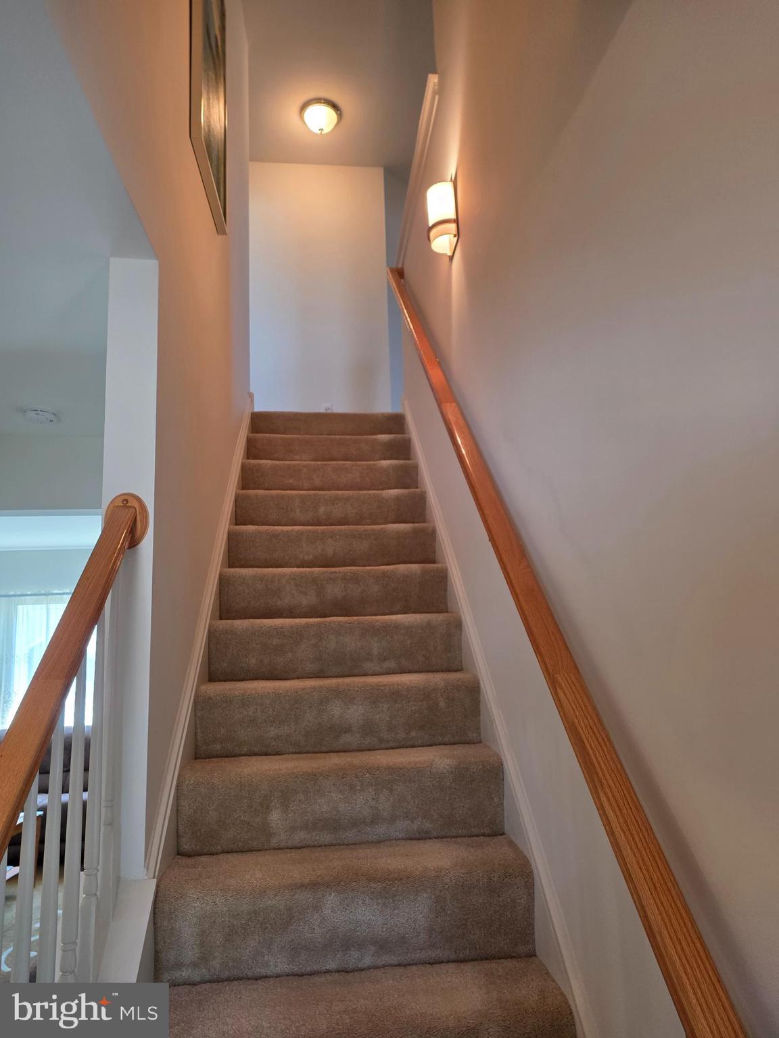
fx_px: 690
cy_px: 519
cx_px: 390
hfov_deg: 58.9
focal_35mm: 23
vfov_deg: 73.9
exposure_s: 1/120
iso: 200
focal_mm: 6.3
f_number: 1.7
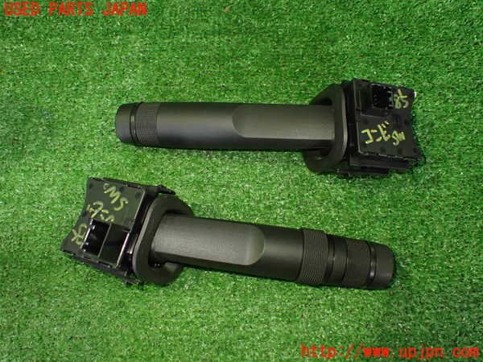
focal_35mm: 30
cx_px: 242
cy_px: 181
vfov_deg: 46.8
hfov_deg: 60.0
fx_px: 419
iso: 800
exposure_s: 1/60
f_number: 2.3
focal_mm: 5.4
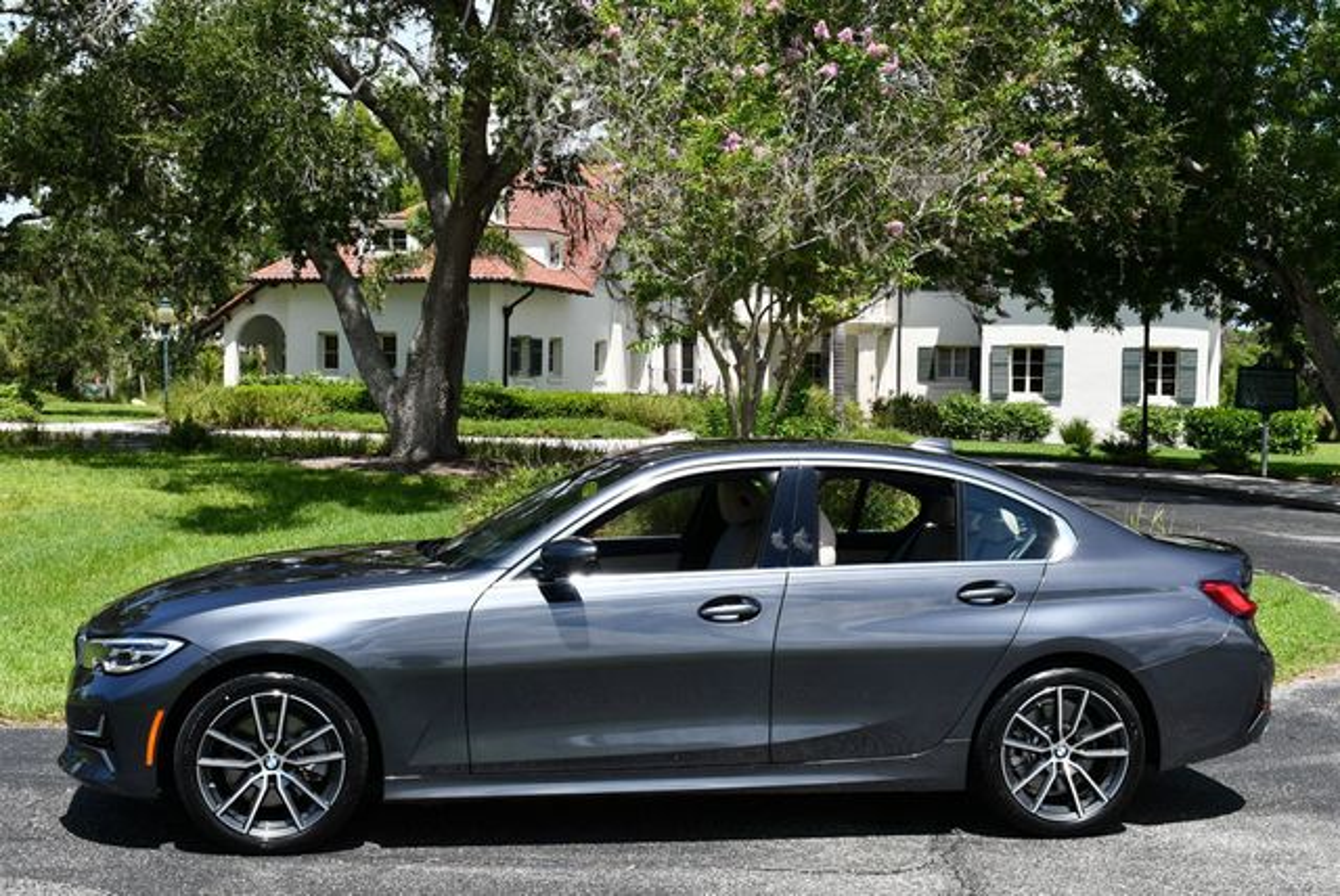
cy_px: 448
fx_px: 1788
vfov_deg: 28.1
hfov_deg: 41.1
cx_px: 670
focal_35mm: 48
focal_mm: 24
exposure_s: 1/250
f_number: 8
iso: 100
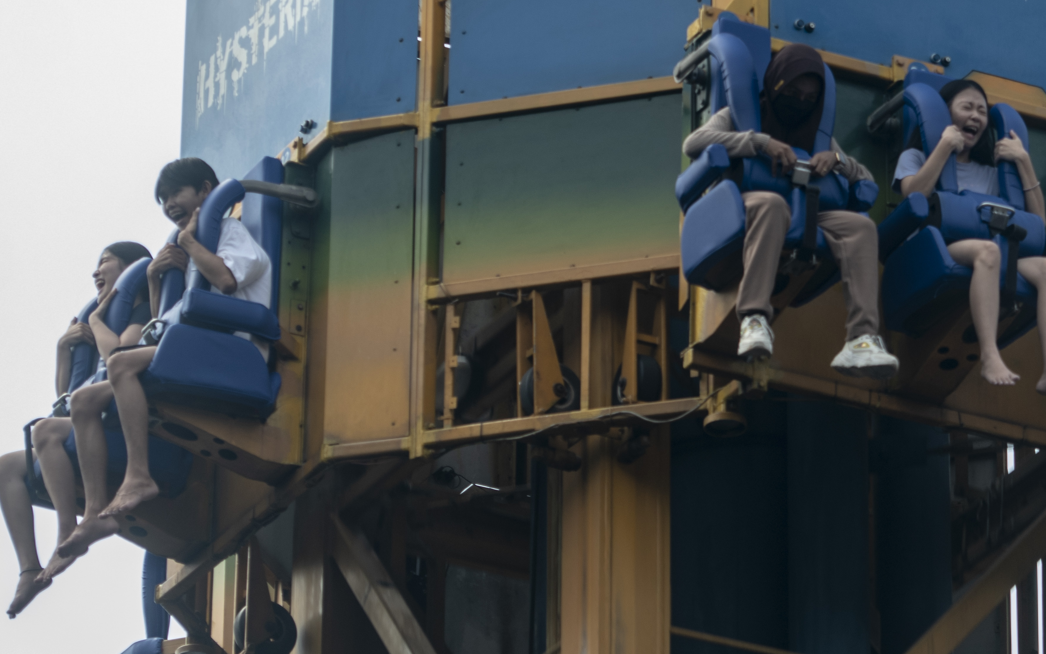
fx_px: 6842
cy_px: 324
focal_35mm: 240
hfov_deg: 8.7
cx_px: 797
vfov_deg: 5.5
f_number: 2.8
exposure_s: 1/500
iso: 50
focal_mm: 100
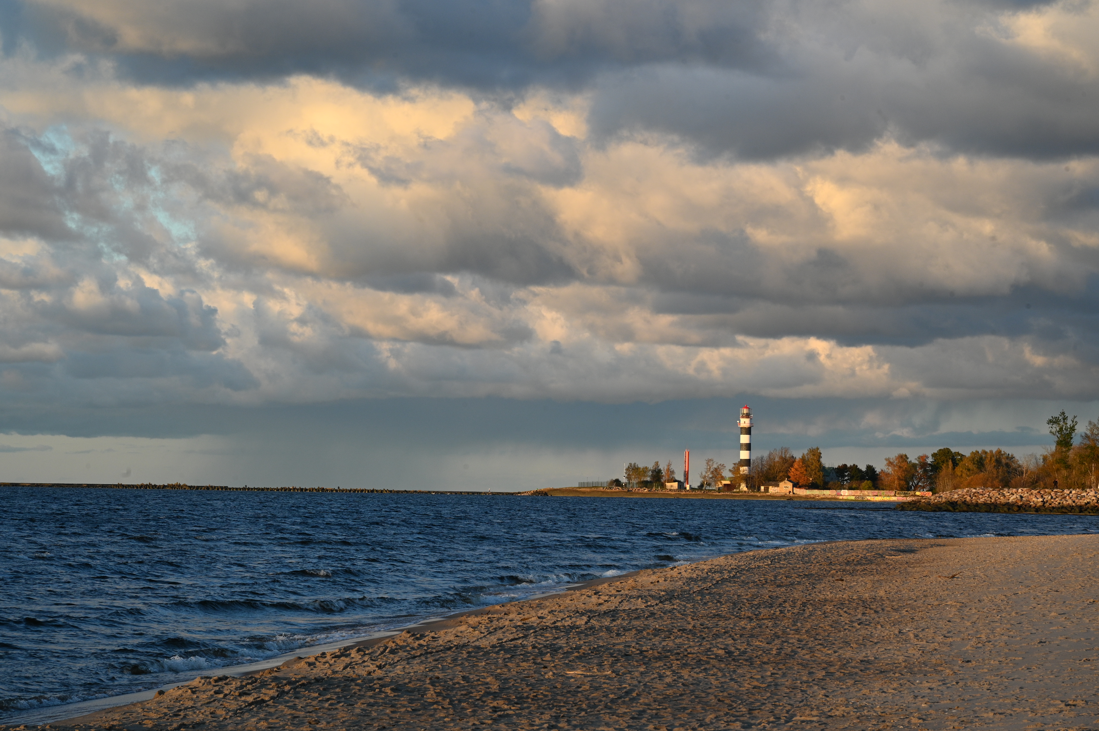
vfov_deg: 11.4
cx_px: 550
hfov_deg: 17.1
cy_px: 366
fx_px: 3661
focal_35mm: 120
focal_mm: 120
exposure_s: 1/100
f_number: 16
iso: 500
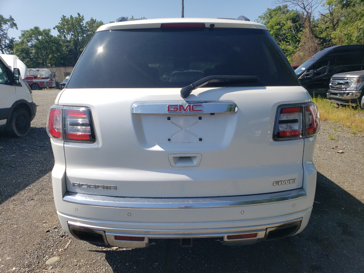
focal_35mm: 26
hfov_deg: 67.3
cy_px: 136
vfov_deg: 53.1
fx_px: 273
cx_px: 182
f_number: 1.5
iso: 50
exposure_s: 1/3333
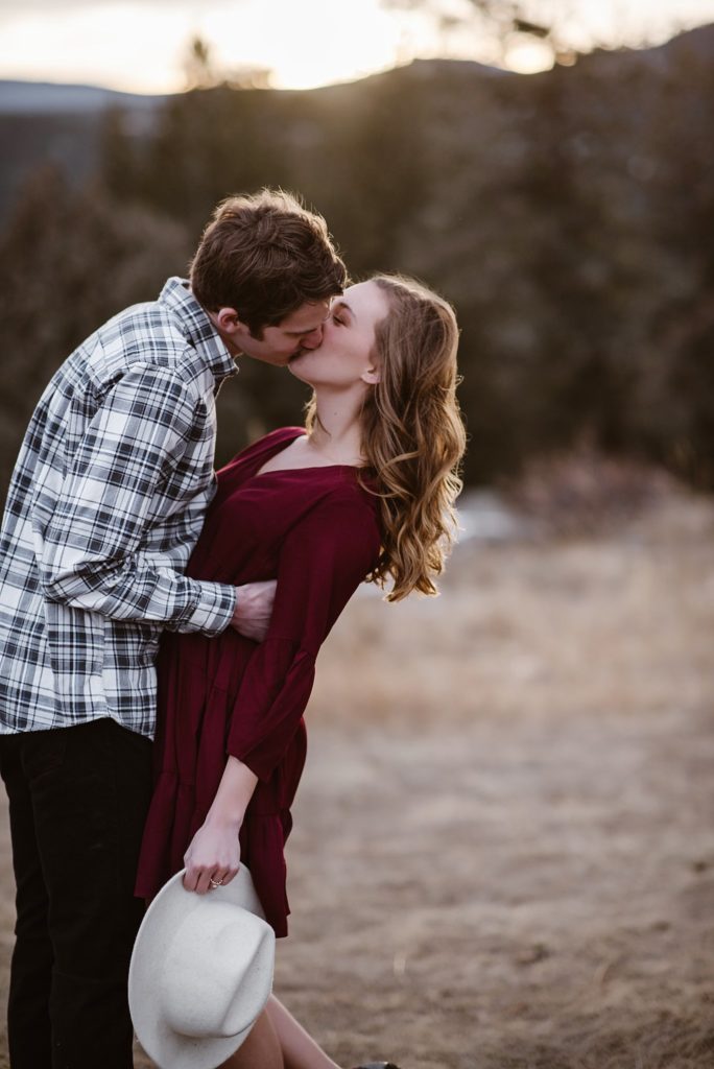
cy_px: 534
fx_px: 2525
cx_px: 357
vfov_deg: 23.9
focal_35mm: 85
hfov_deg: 16.1
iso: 200
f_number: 2
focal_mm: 85
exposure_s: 1/400
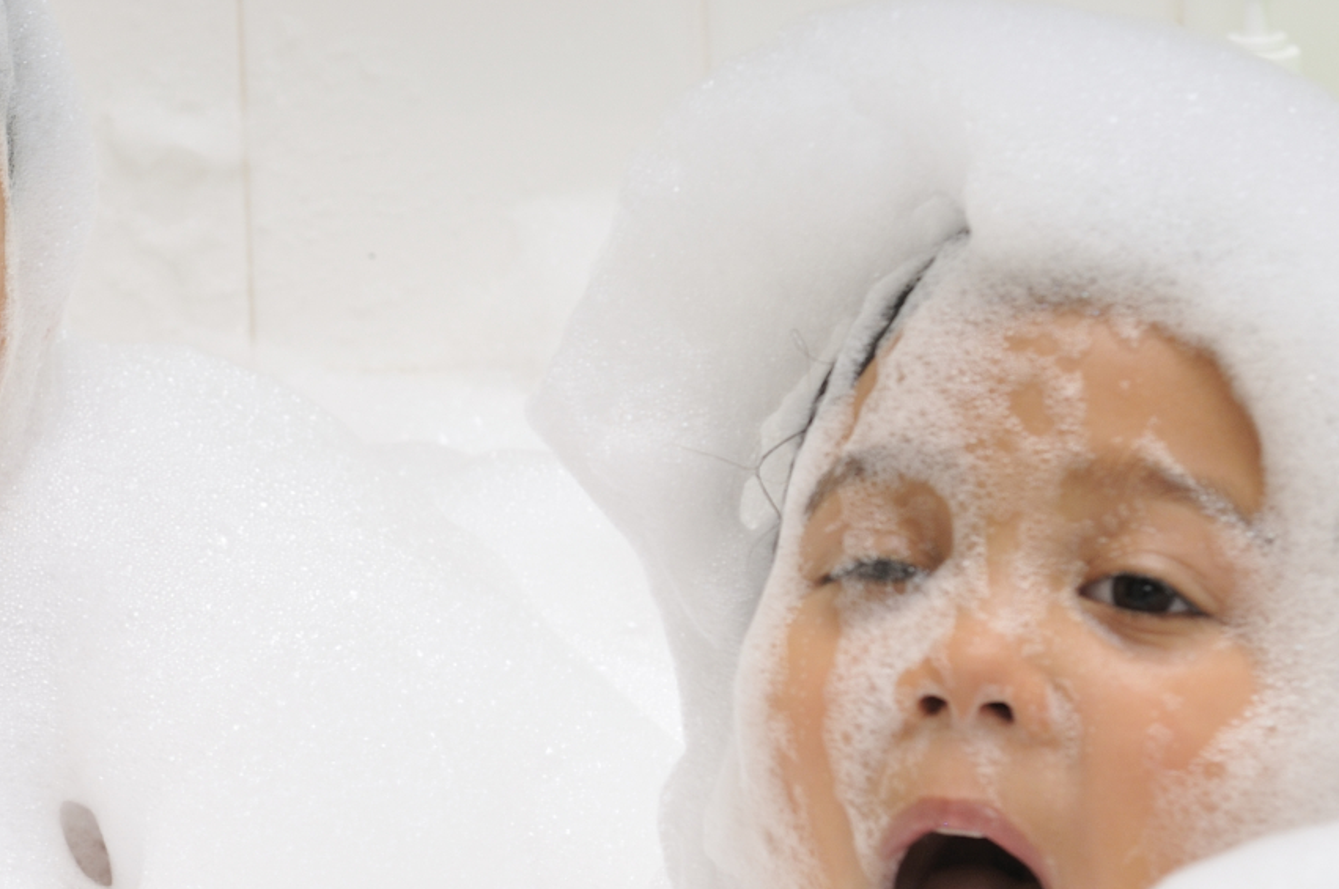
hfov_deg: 12.2
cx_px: 157
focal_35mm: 168
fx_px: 6240
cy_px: 514
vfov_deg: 8.1
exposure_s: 1/250
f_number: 6.3
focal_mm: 56
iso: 200
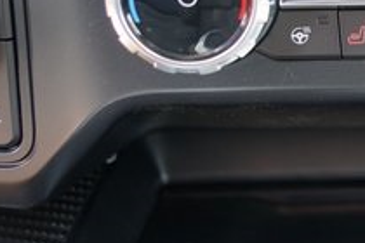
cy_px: -29
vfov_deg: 11.9
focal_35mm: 113
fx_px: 1146
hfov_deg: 16.5
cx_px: 548
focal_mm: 37
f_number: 4
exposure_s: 1/60
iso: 500
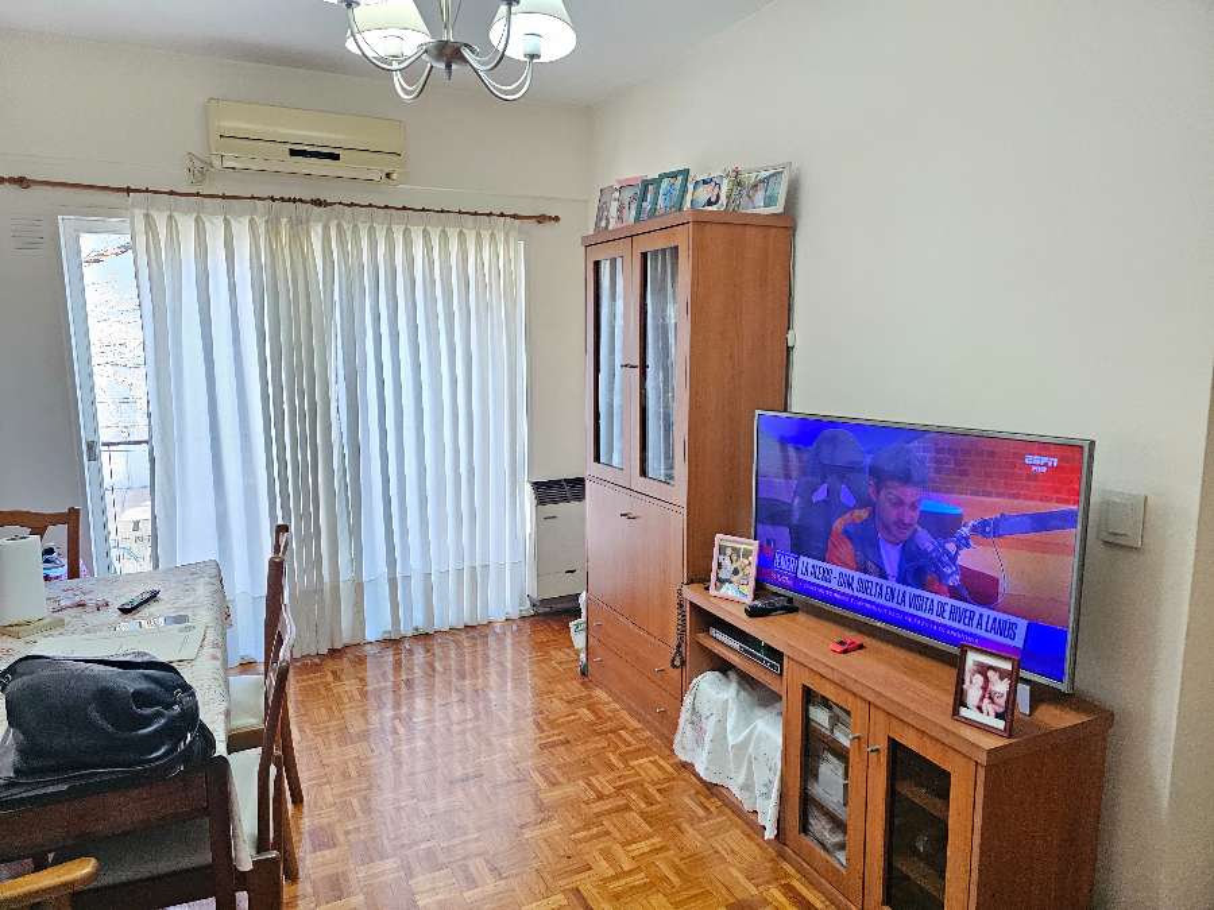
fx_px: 807
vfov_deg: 58.9
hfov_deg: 73.9
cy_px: 455
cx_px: 607
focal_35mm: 23
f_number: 1.7
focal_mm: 6.3
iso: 800
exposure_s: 1/100
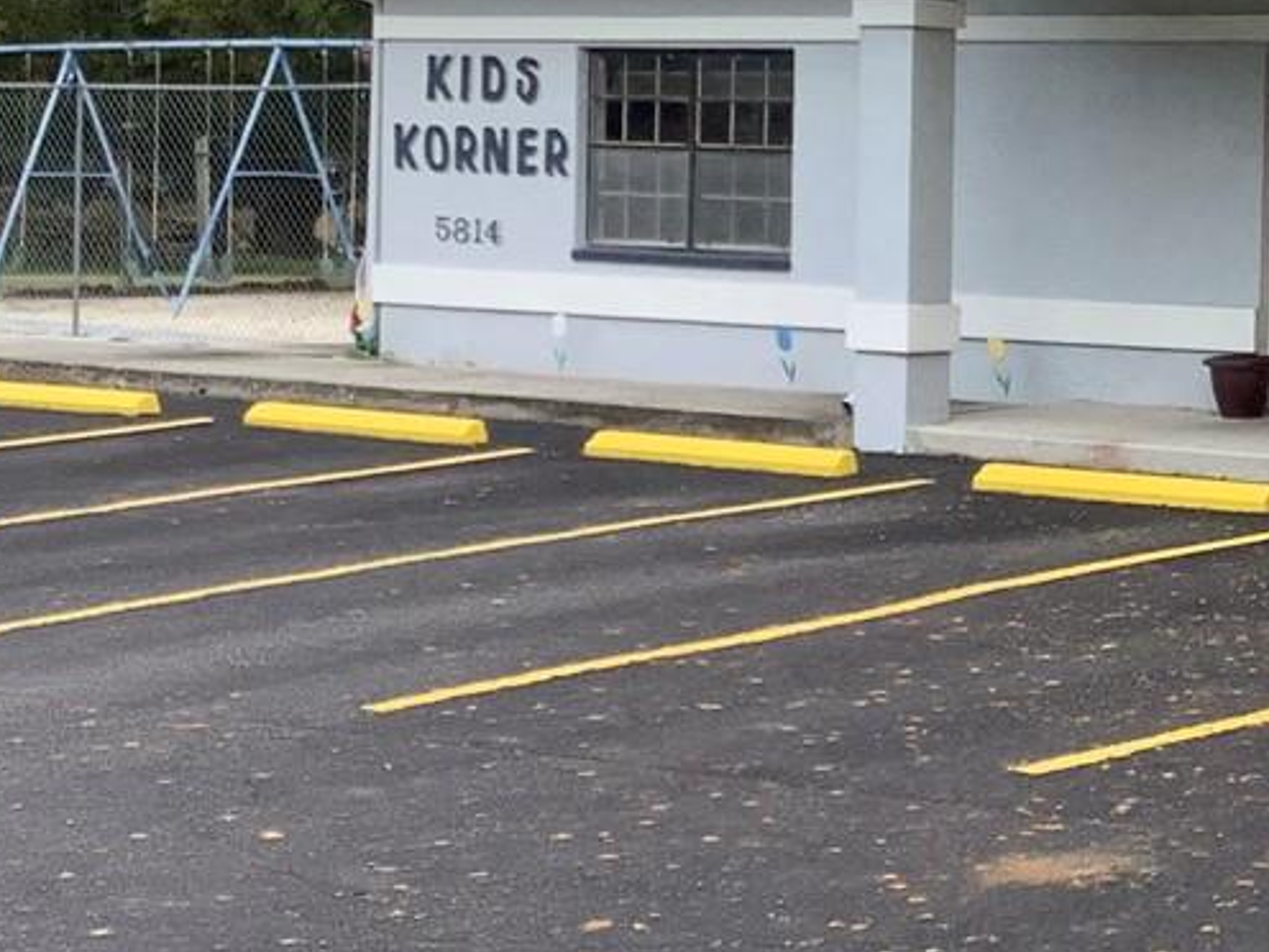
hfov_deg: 18.8
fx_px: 3666
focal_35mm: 100
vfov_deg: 14.8
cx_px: 1438
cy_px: 361
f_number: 2.4
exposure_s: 1/604
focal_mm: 3.3
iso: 25
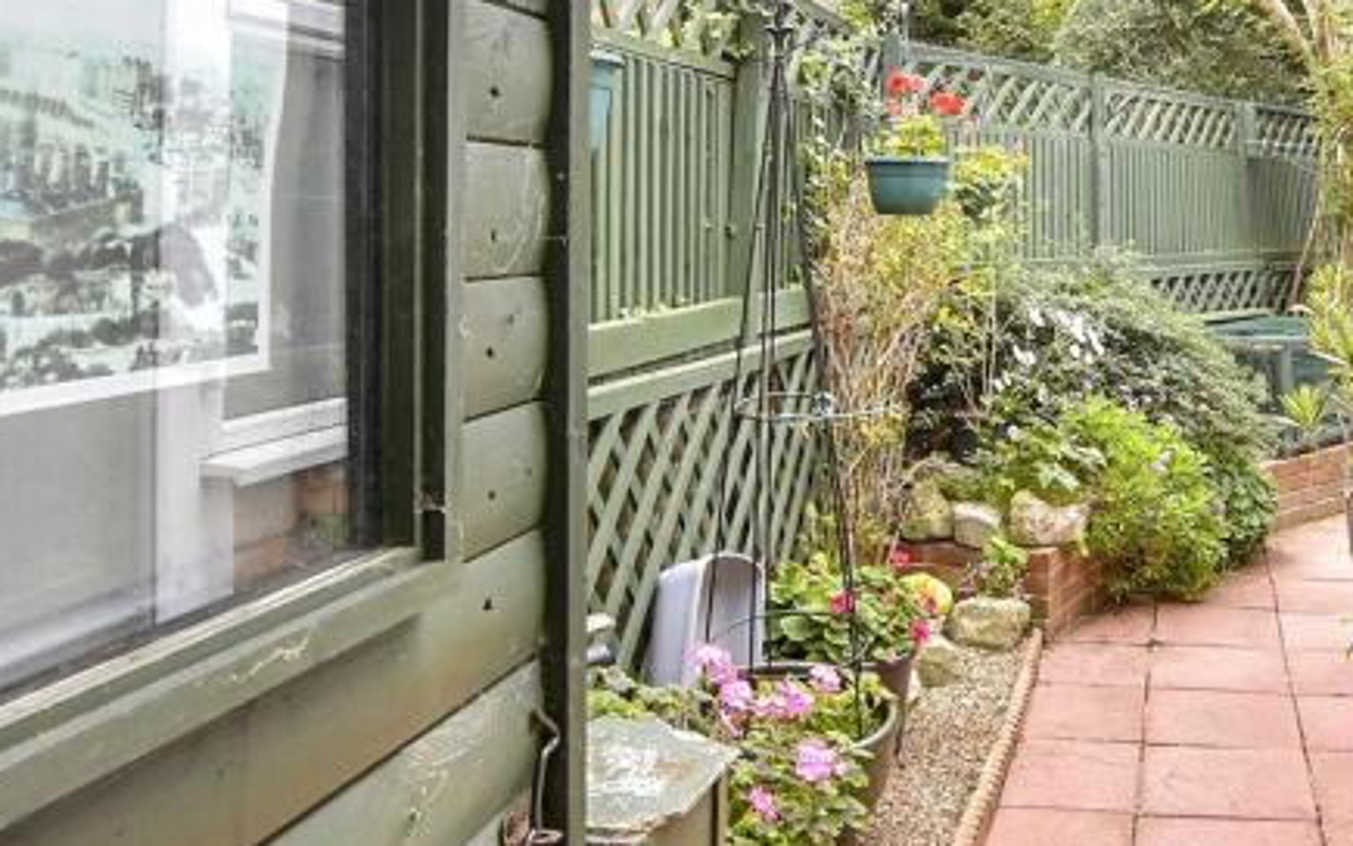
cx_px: 1030
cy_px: 232
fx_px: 1328
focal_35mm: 36
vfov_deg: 34.7
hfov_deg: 51.5
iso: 160
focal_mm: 10
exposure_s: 1/10
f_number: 8
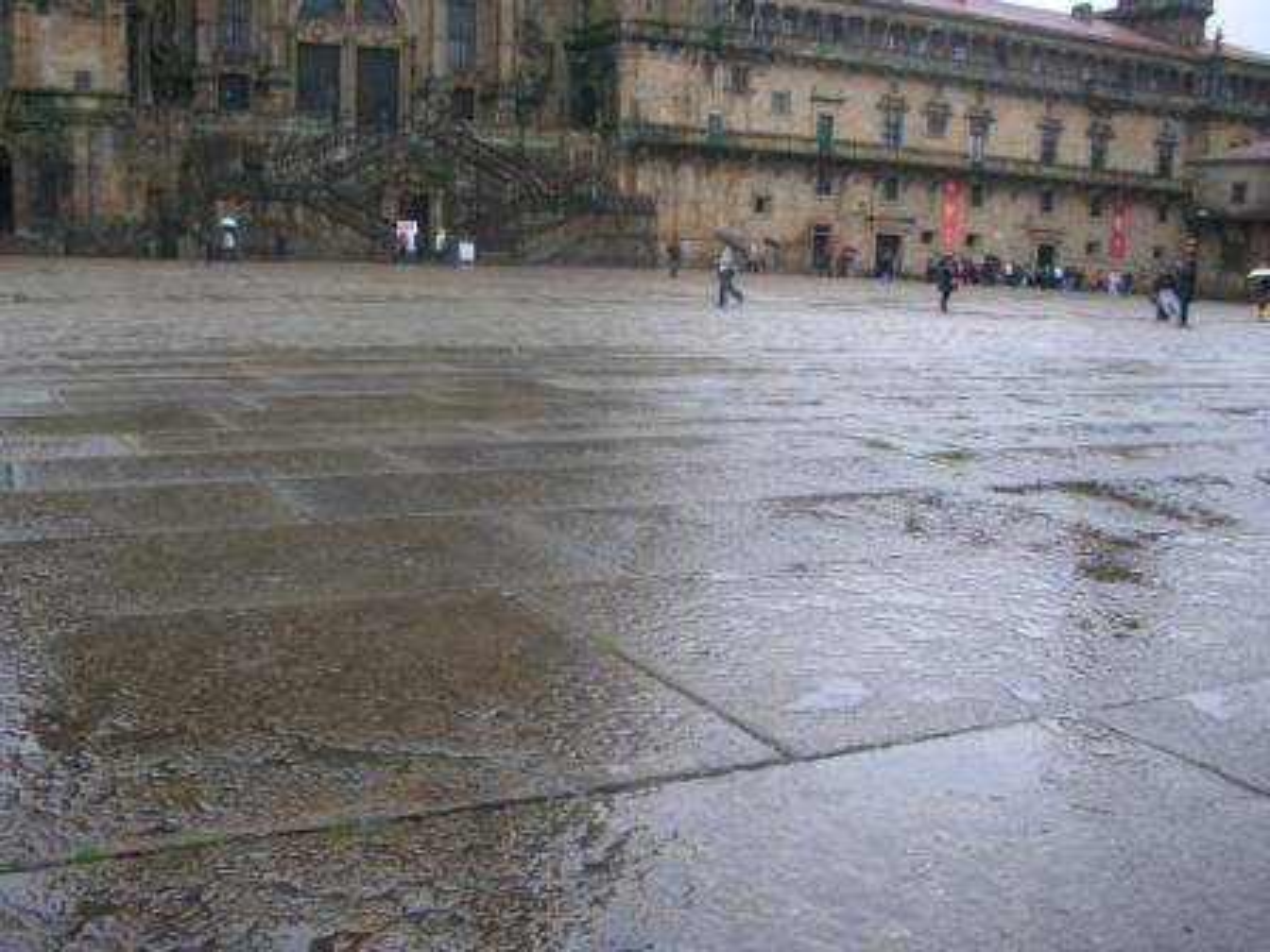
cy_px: 476
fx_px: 1284
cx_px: 635
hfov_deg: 52.6
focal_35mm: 35
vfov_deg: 40.7
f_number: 3
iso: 50
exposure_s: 1/41
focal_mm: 5.8
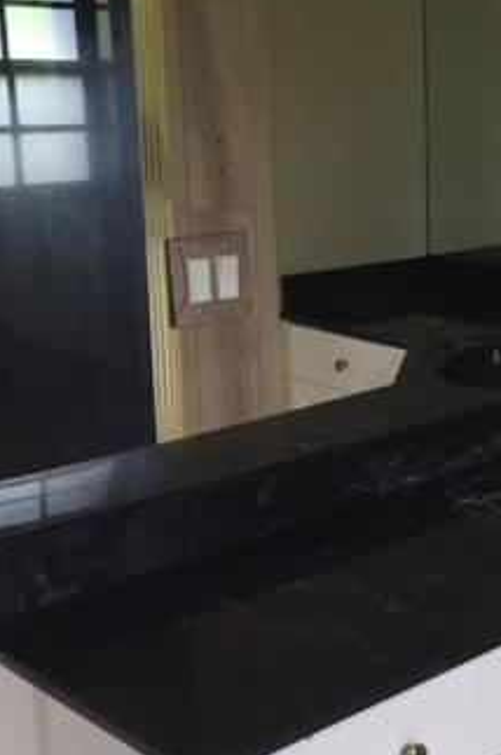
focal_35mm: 60
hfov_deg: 20.1
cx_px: 707
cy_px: 312
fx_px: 1255
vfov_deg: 33.4
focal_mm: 4.15
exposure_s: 1/30
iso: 64
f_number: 2.2
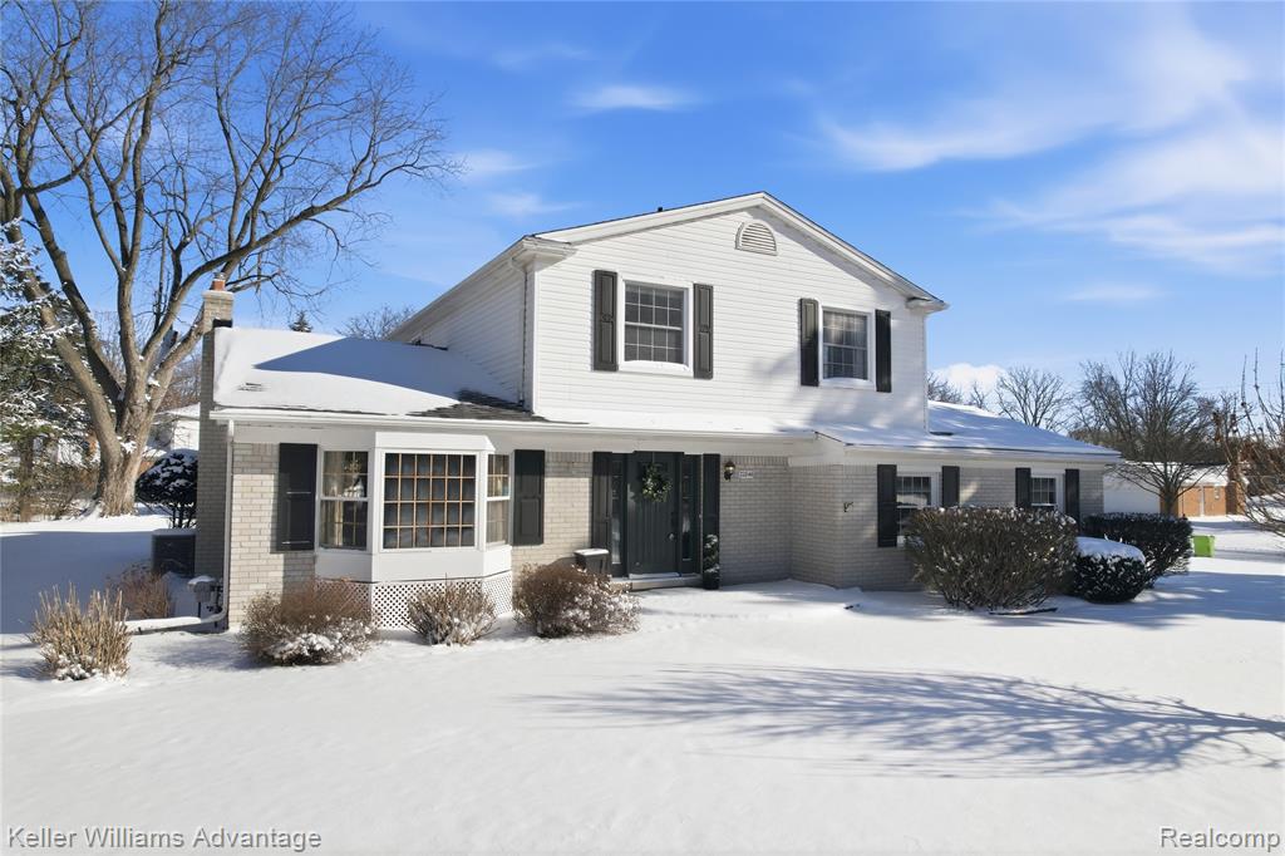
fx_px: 785
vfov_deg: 57.2
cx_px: 642
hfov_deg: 78.6
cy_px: 428
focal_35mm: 22
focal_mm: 8.4
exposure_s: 1/500
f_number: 2.8
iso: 100
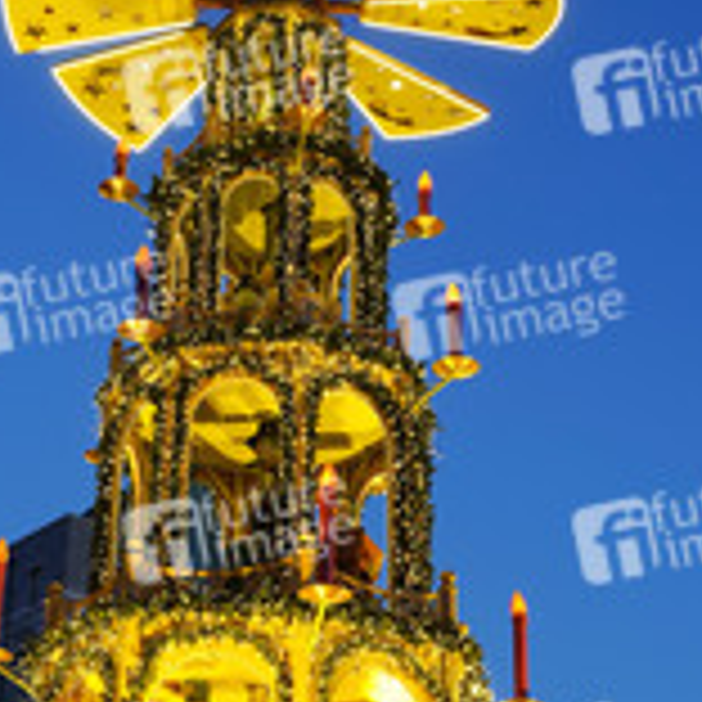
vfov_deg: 24.3
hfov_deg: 23.9
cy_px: 418
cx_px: 119
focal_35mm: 71
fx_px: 1629
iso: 640
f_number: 7.1
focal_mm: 29
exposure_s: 1/30
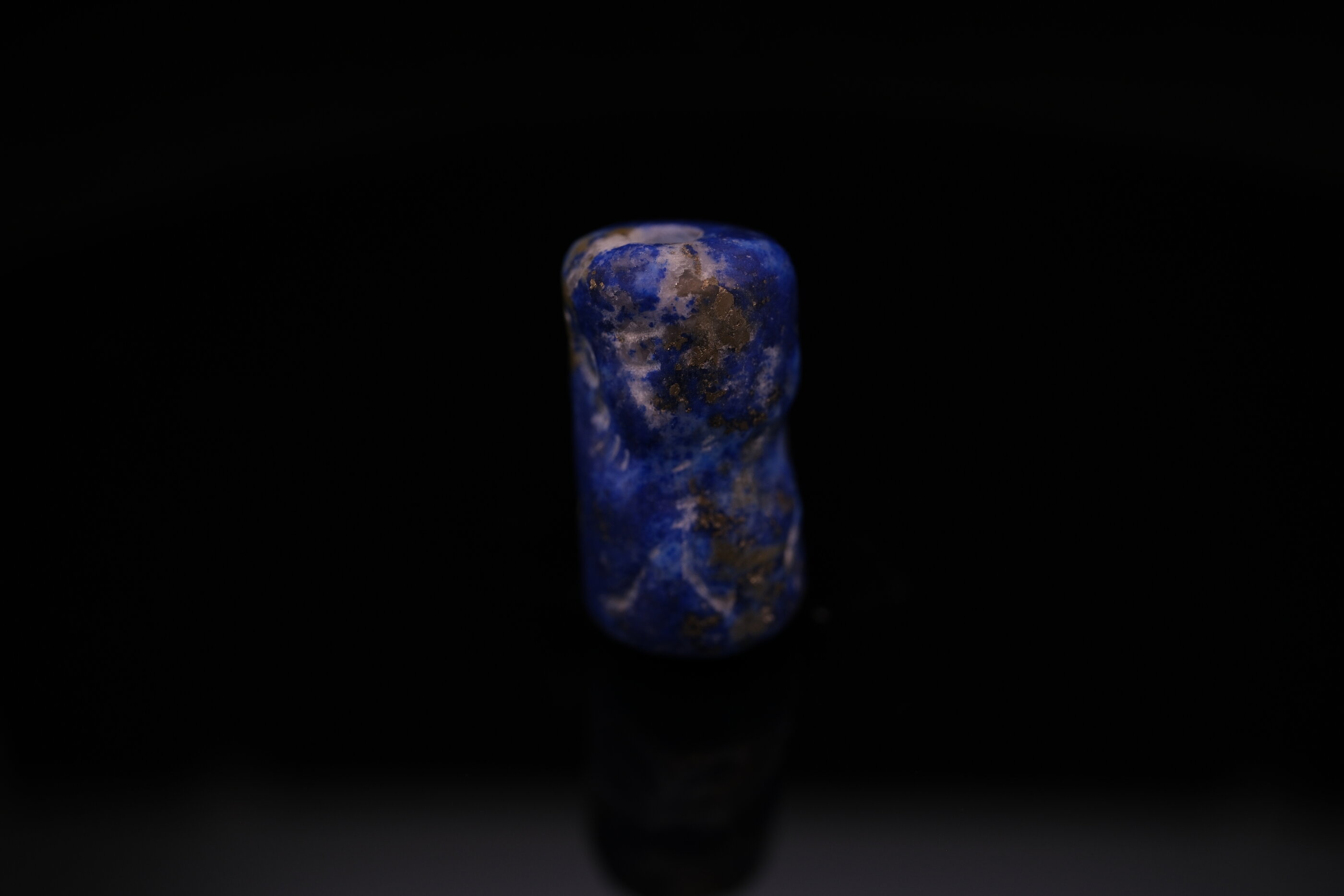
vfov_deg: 29.9
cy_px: 448
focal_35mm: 45
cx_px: 672
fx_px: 1680
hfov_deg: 43.6
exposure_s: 1/180
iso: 160
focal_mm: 30
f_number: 5.6
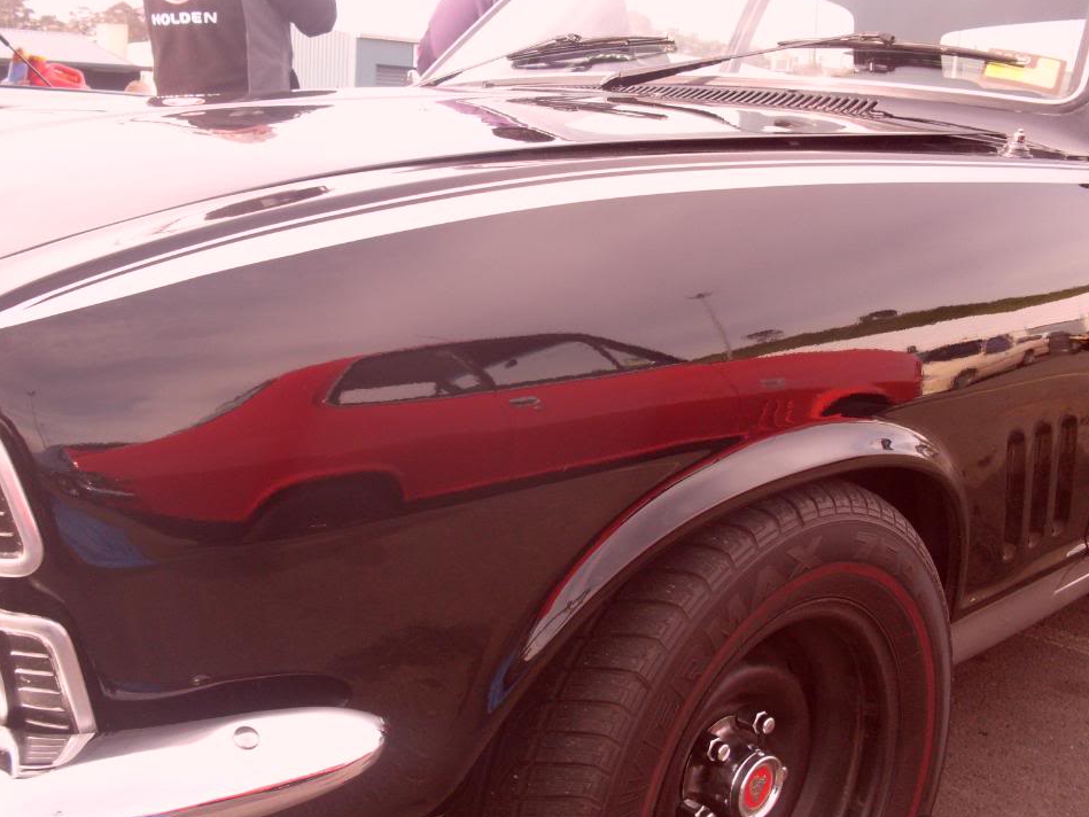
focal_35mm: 41
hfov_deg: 45.7
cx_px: 510
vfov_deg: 35.1
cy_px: 417
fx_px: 1290
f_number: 2.8
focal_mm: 6.3
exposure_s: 1/250
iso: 80
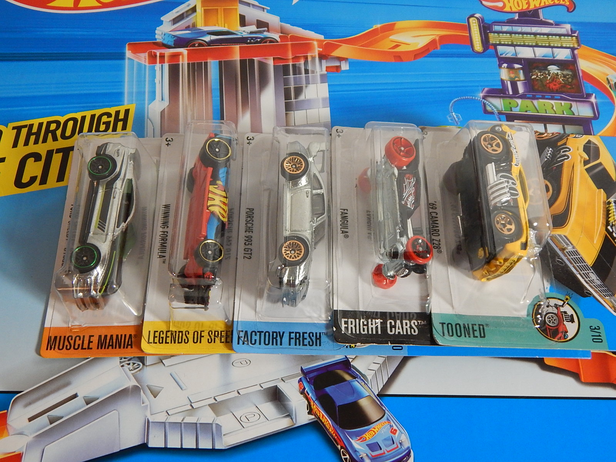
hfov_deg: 54.0
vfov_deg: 41.8
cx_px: 308
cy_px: 231
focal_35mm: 34
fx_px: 605
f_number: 3.3
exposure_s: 1/80
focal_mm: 6.1
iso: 400
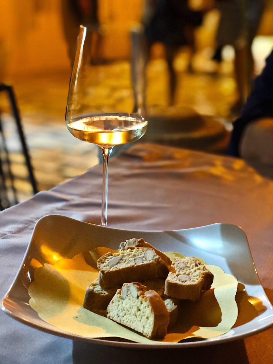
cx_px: 136
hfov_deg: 25.7
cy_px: 182
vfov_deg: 33.8
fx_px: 599
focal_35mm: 57
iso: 1250
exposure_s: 1/33
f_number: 2.8
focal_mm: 6.6
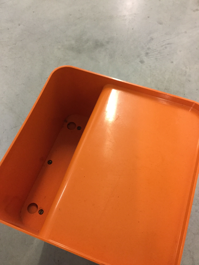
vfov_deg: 58.4
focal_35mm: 31
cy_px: 132
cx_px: 100
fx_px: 238
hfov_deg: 45.4
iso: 200
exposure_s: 1/17
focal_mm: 3.3
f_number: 2.4
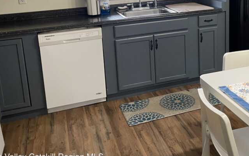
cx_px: 171
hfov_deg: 44.4
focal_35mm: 44
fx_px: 299
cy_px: 21
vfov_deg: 28.3
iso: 160
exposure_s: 1/60
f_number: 1.6
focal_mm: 4.2
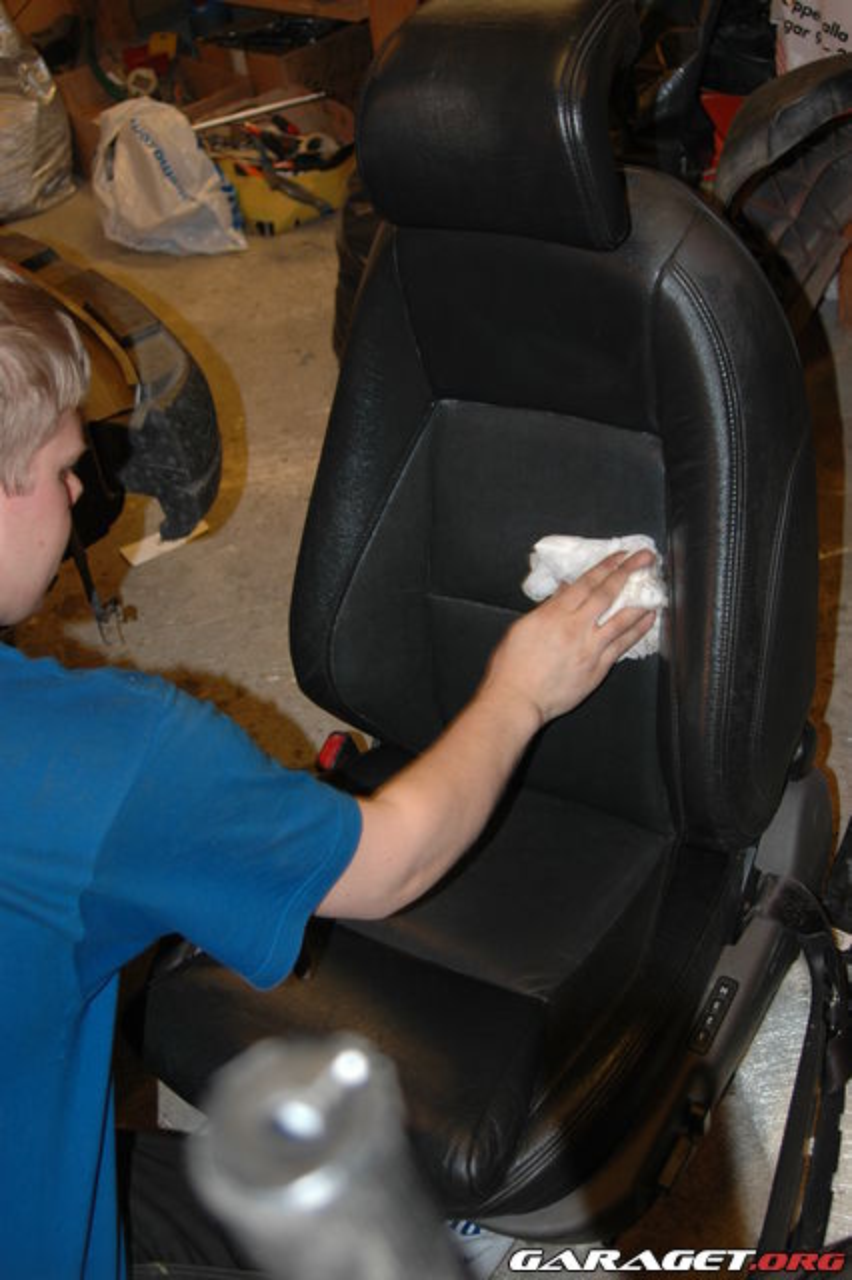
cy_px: 640
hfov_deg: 31.9
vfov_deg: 46.4
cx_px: 426
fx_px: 1492
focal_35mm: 42
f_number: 3.5
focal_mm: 28
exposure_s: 1/60
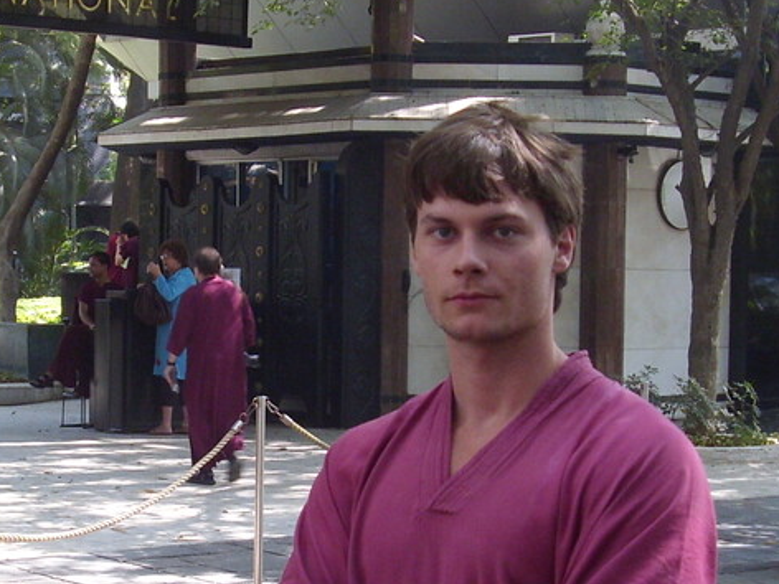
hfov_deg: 23.2
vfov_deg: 17.5
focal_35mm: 84
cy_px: 412
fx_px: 1890
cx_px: 259
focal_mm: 6.3
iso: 100
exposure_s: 1/30
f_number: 3.5
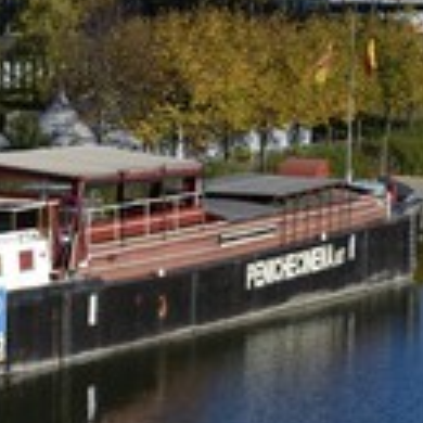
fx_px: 2654
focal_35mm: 192
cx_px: -59
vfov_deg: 9.1
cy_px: 150
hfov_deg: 9.0
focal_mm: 70
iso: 200
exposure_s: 1/320
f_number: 10
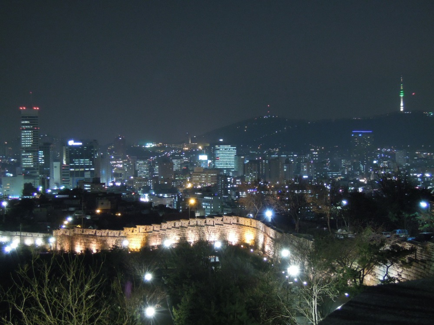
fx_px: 690
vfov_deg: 26.6
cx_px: 217
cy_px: 162
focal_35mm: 55
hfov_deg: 34.9
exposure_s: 1/5
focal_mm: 9.9
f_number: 3.5
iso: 800
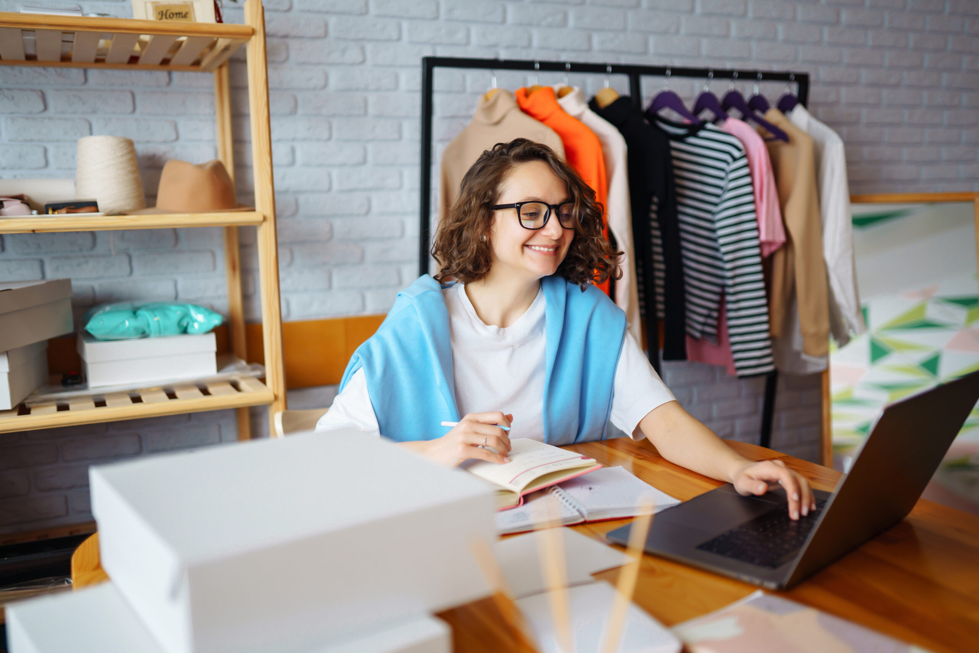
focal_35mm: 35
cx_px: 490
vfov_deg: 37.9
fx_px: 952
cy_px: 326
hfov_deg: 54.4
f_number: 1.4
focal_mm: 35
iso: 200
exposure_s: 1/800
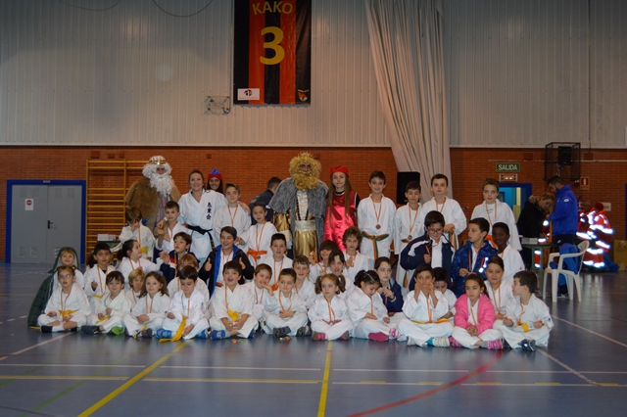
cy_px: 208
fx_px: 783
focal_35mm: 45
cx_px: 314
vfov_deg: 29.8
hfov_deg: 43.6
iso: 640
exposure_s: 1/60
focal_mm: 30
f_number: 4.2
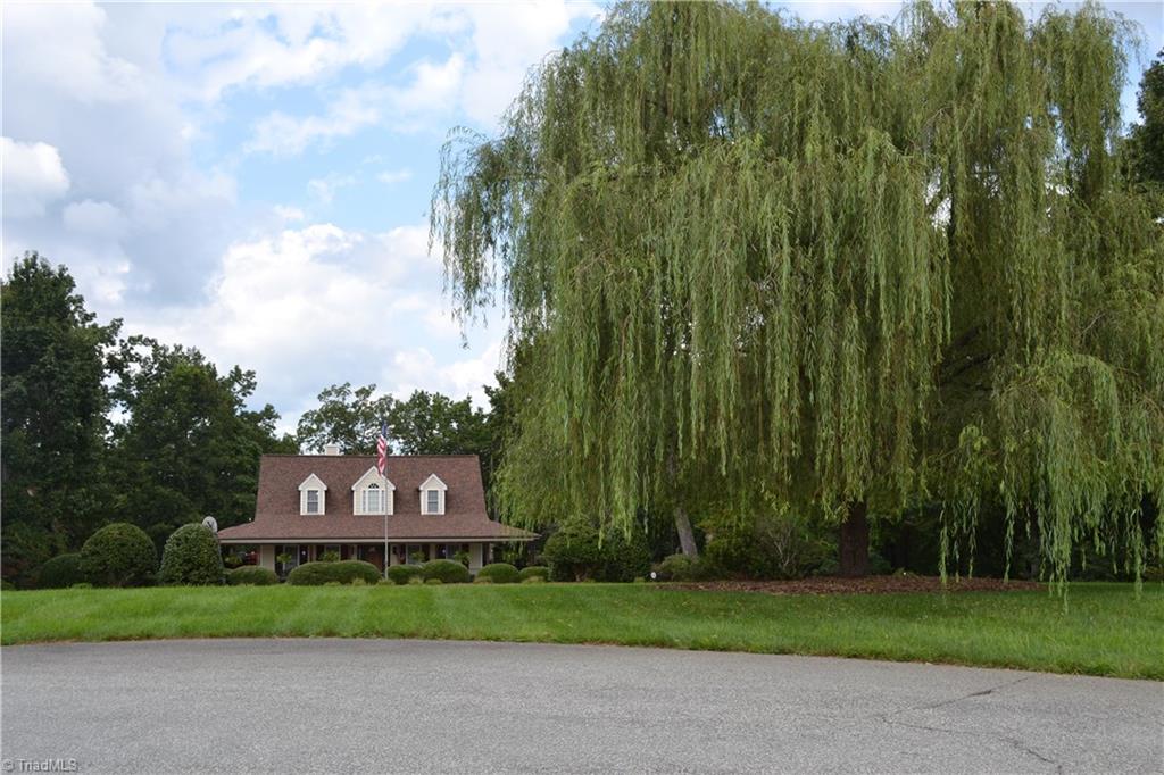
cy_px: 388
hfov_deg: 53.1
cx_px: 582
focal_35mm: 36
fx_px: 1164
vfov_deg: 36.8
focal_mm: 24
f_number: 7.1
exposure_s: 1/200
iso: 100
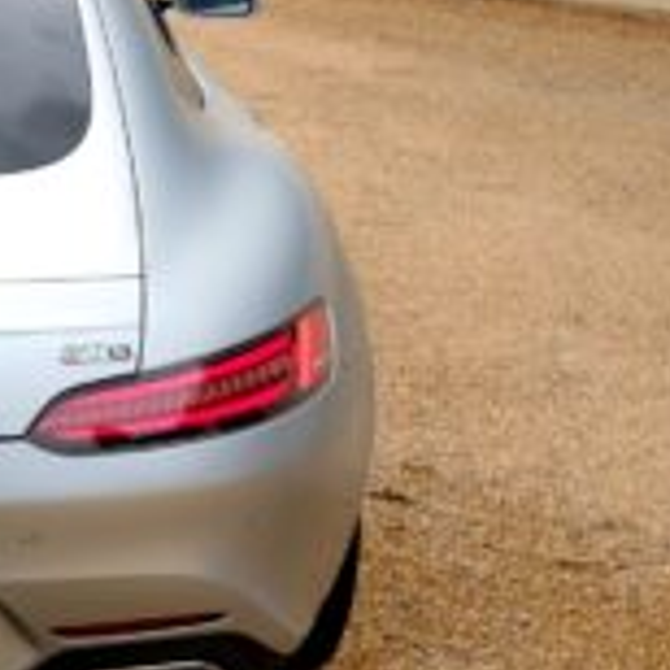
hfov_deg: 16.1
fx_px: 2234
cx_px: -209
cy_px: 287
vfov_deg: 17.1
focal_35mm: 102
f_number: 8
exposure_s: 1/480
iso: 400
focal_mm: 27.4
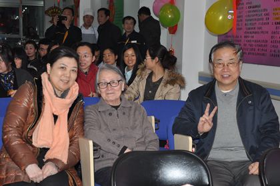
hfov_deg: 31.9
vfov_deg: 21.5
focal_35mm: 63
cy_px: 93
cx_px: 140
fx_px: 489
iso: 400
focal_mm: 42
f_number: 4.8
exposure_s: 1/60
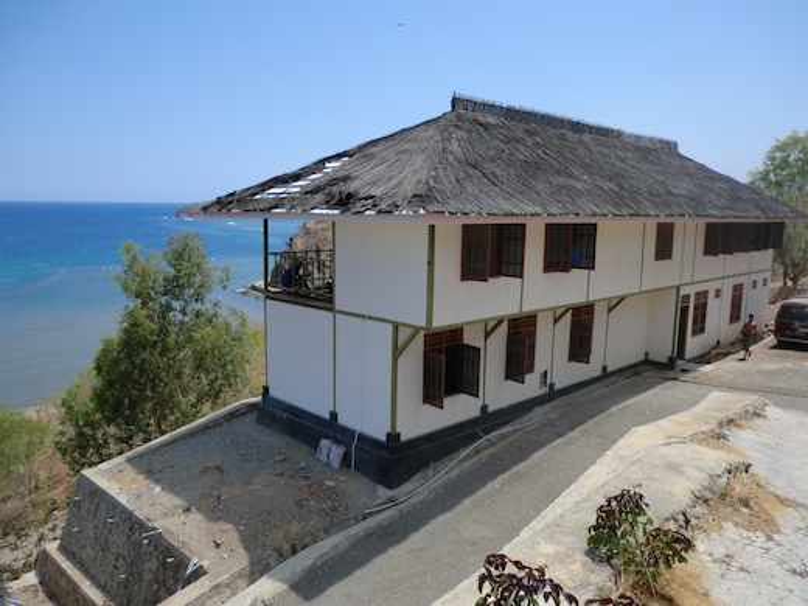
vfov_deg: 51.4
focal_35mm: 27
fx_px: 630
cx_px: 404
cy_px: 303
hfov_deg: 65.3
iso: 50
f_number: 8
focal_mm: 4.9
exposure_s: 1/160
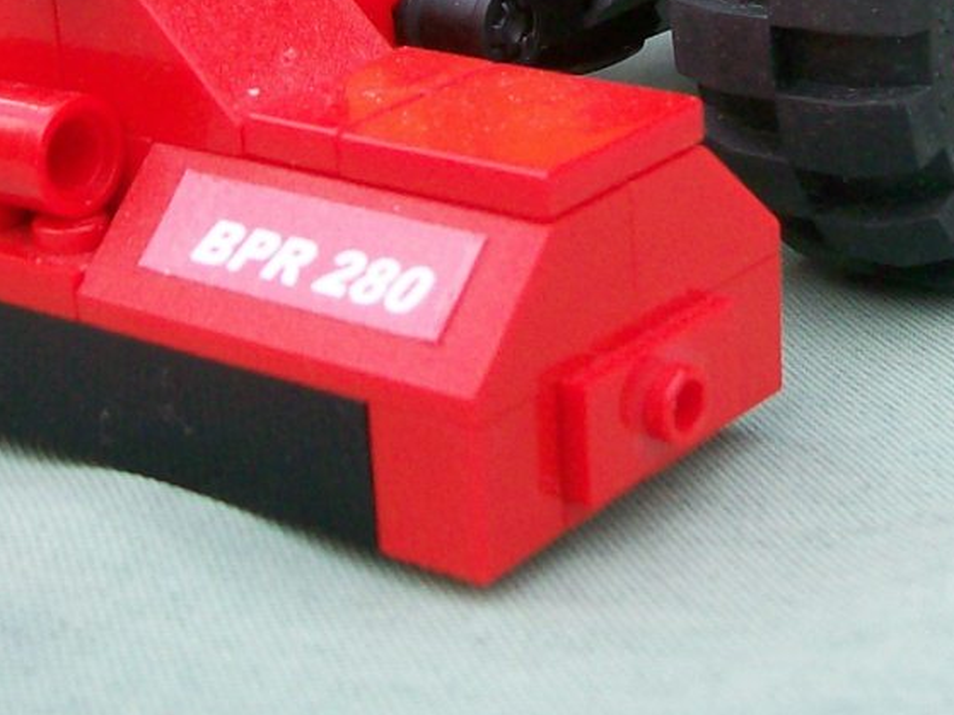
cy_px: -131
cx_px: 529
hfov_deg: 19.1
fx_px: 2838
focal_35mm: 103
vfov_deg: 14.0
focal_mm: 6
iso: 80
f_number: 2.7
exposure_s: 1/377
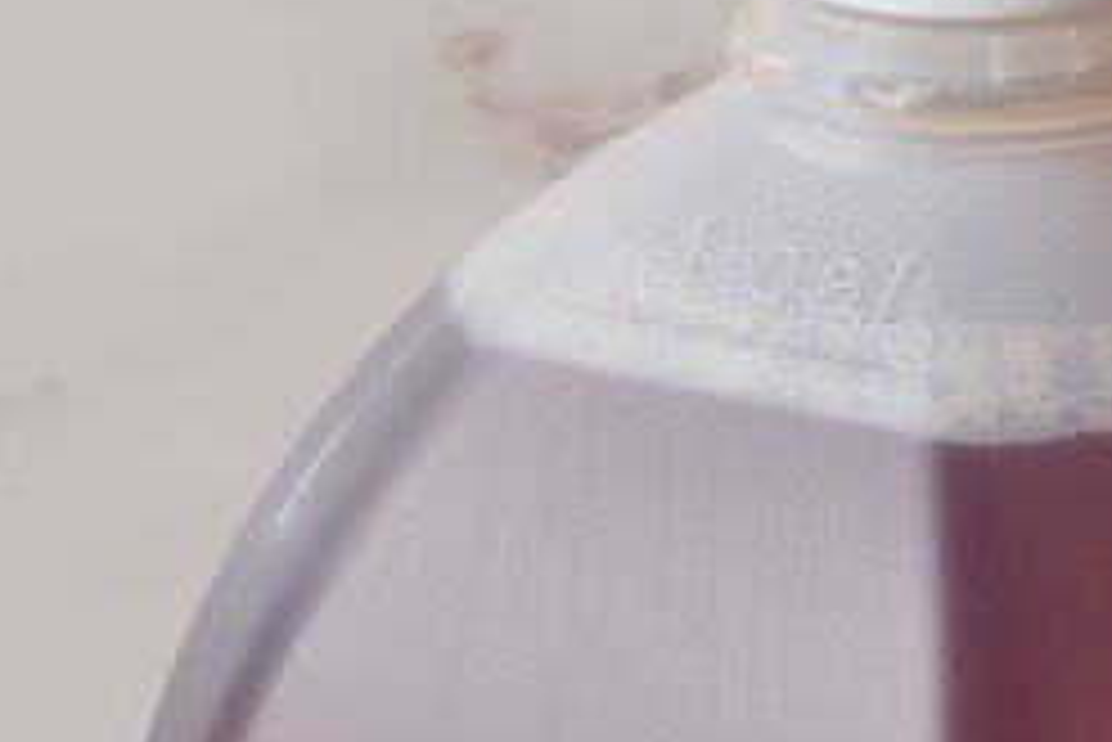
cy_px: 1043
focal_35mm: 243
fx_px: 7510
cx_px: 1004
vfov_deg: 5.6
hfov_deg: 8.4
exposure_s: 1/160
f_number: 11
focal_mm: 50
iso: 320
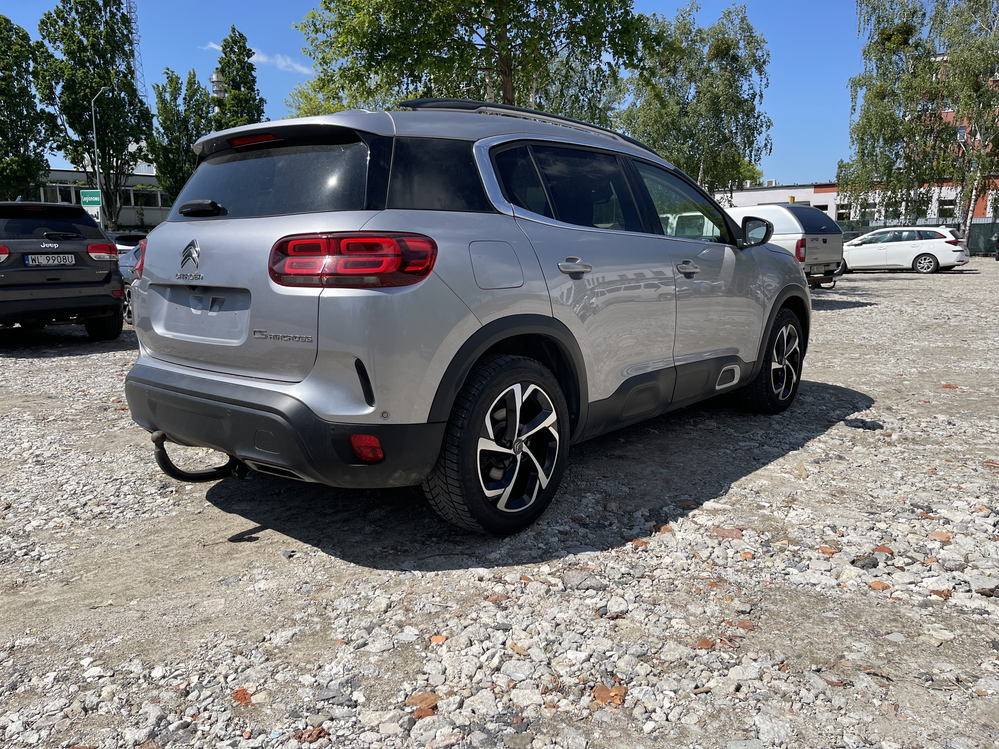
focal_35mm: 26
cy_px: 374
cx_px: 500
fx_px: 750
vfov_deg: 53.1
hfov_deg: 67.3
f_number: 1.6
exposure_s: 1/5376
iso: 50
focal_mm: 5.1
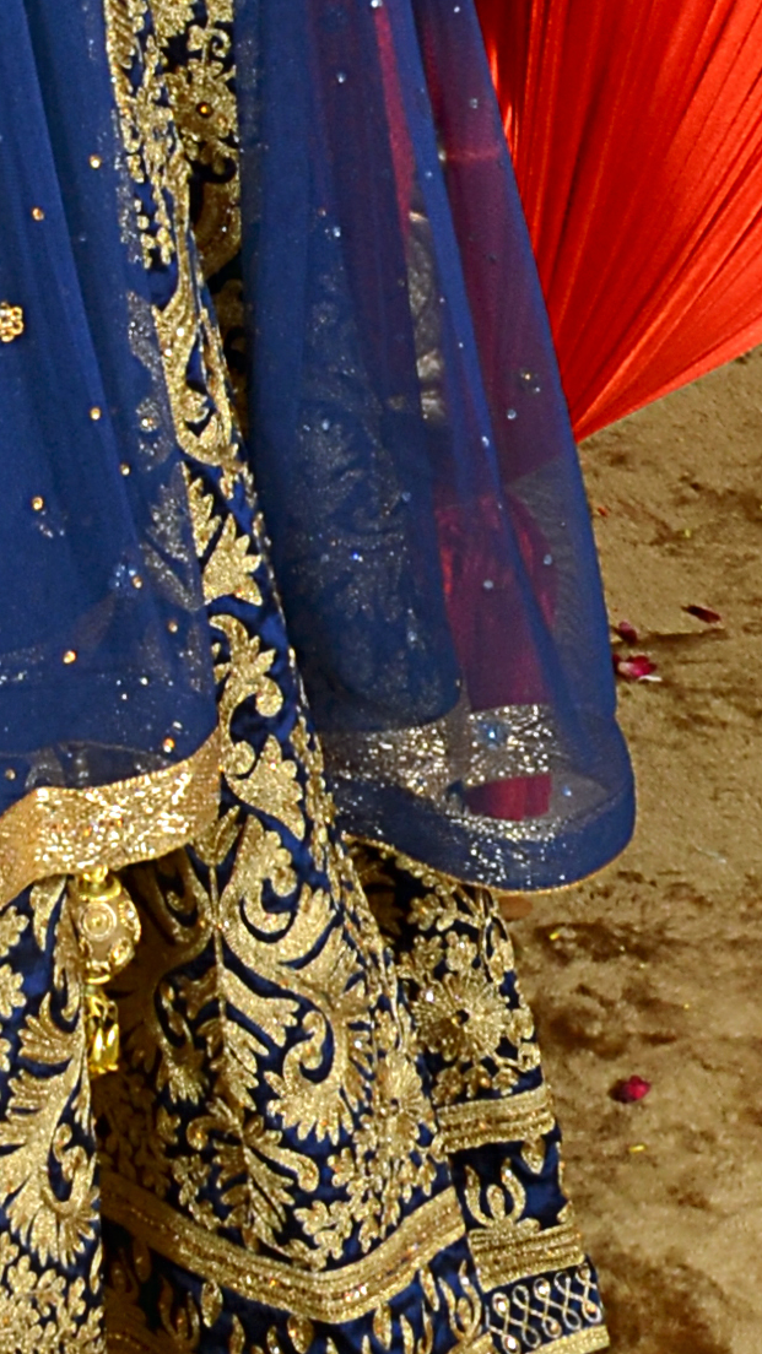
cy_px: -1122
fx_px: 5532
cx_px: -931
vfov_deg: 12.7
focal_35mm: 154
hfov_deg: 7.5
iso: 400
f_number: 11
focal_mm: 22
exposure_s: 1/100
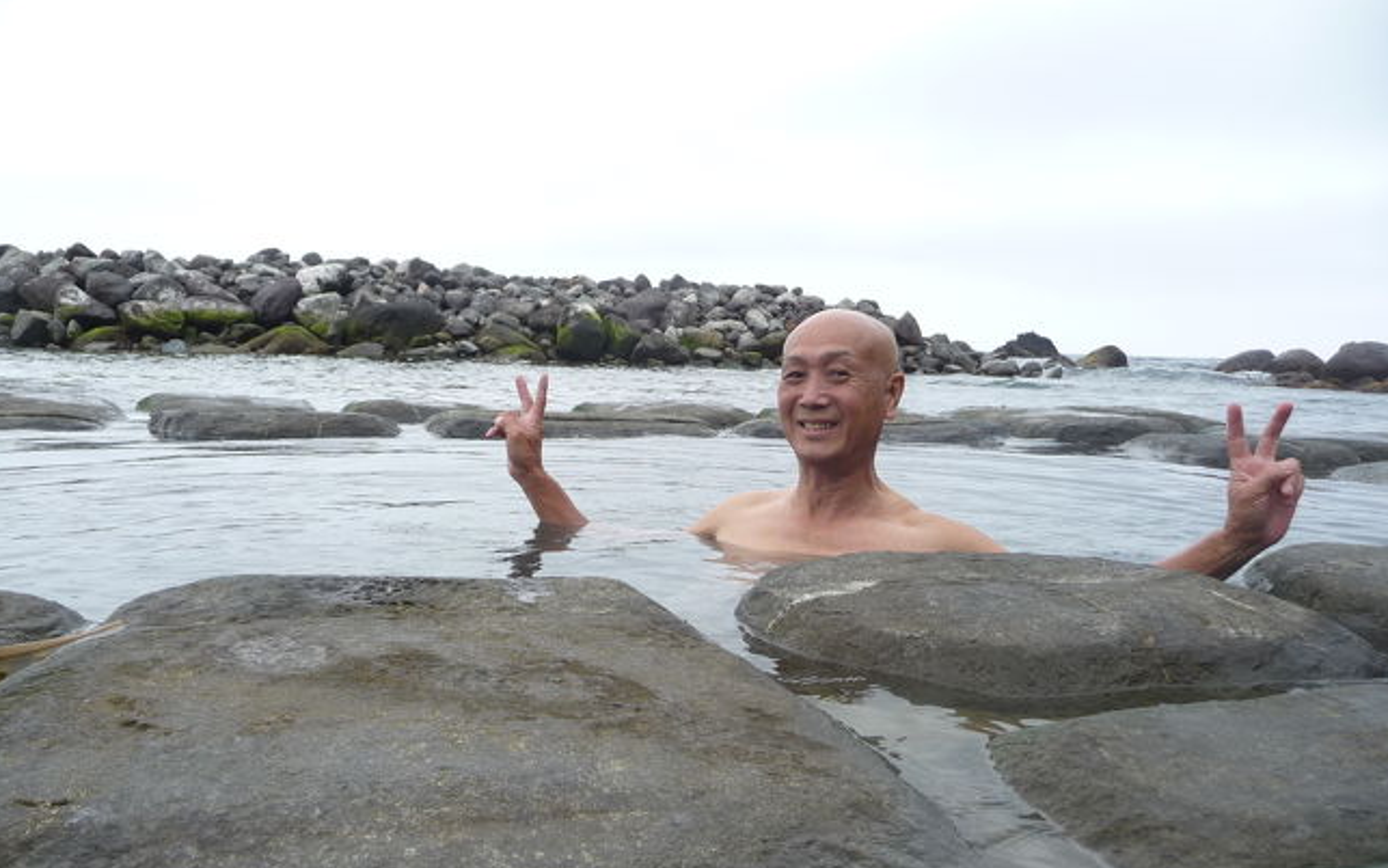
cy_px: 465
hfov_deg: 62.9
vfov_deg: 41.8
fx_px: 1135
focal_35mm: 30
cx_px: 693
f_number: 3.3
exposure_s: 1/200
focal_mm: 4.7
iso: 100
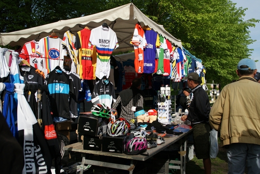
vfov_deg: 34.3
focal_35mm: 39
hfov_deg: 49.5
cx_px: 130
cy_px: 87
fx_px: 282
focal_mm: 26
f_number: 5.6
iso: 200
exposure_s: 1/1000
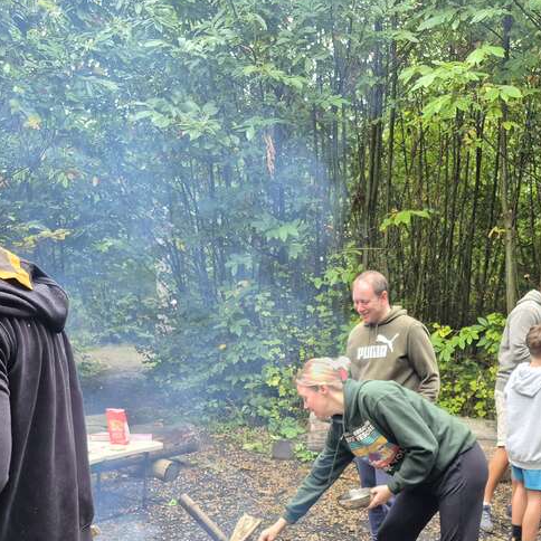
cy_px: 406
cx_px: 302
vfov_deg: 39.0
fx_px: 743
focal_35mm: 42
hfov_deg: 40.0
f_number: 1.8
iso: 160
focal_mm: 5.4
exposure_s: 1/100
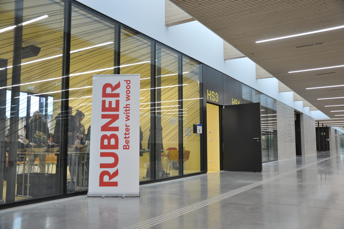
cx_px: 172
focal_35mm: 33
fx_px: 315
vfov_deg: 39.9
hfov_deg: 57.3
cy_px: 114
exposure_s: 1/100
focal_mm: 22
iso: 800
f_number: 3.8
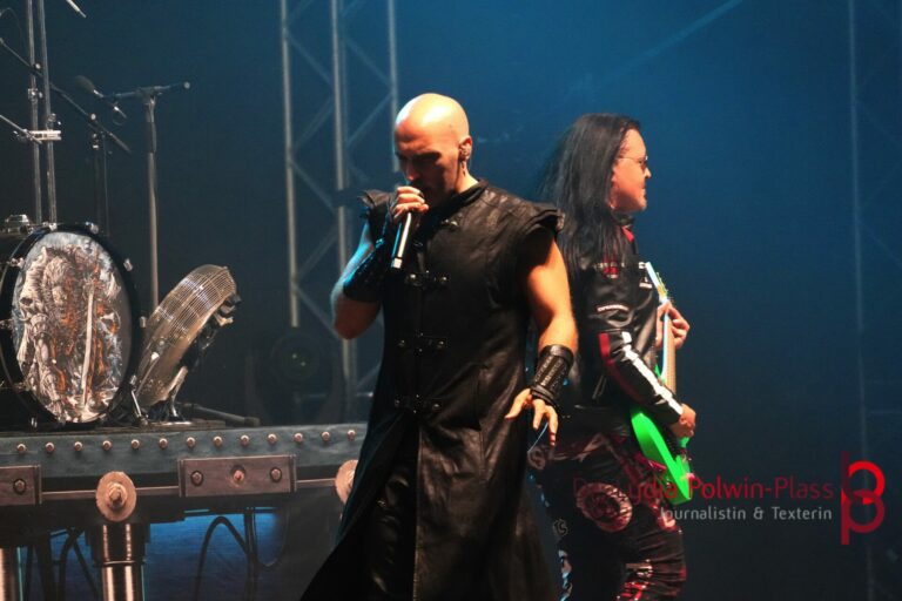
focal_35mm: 288
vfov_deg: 4.8
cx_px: 451
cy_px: 300
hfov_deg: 7.2
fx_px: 7215
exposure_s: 1/250
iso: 6400
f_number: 6.3
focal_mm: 192
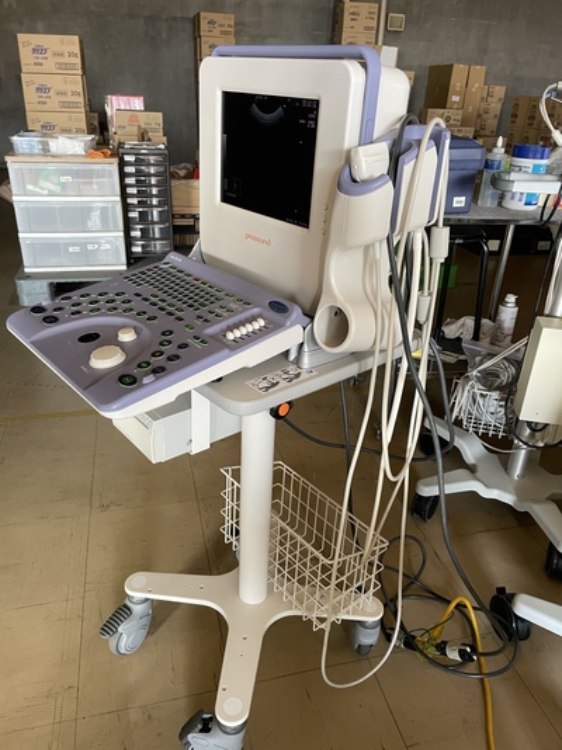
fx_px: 563
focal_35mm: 26
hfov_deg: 53.0
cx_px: 281
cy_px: 375
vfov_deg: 67.3
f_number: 1.6
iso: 125
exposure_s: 1/60
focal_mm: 4.2
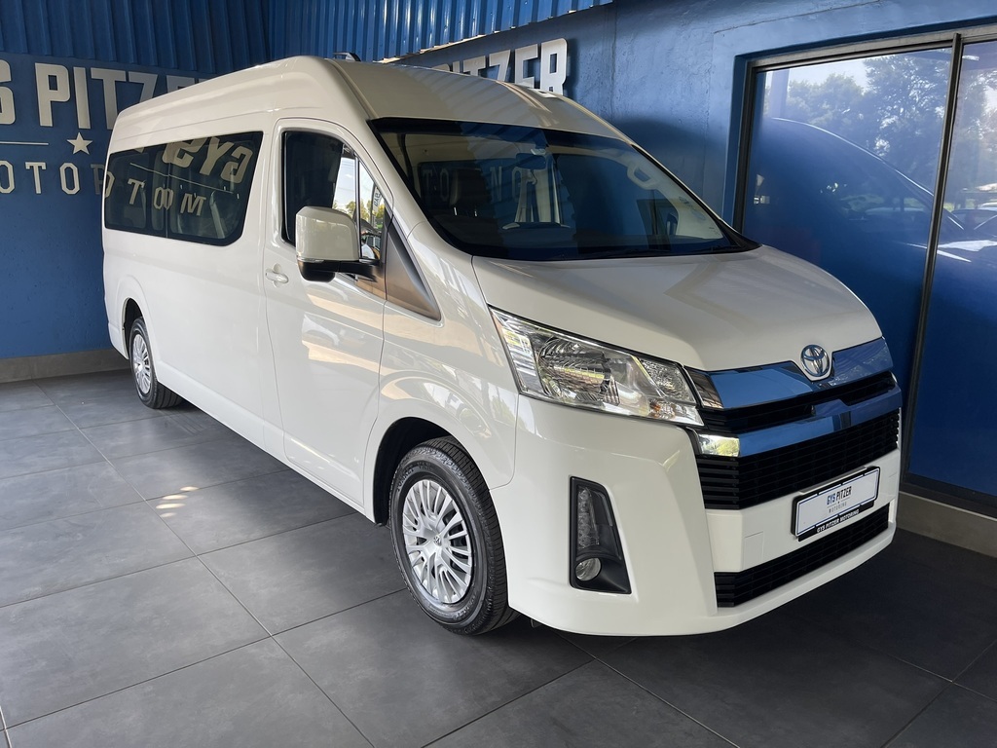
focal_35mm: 25
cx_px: 498
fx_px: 720
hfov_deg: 69.4
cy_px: 374
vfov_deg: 54.9
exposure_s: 1/101
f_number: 1.6
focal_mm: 5.1
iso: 32
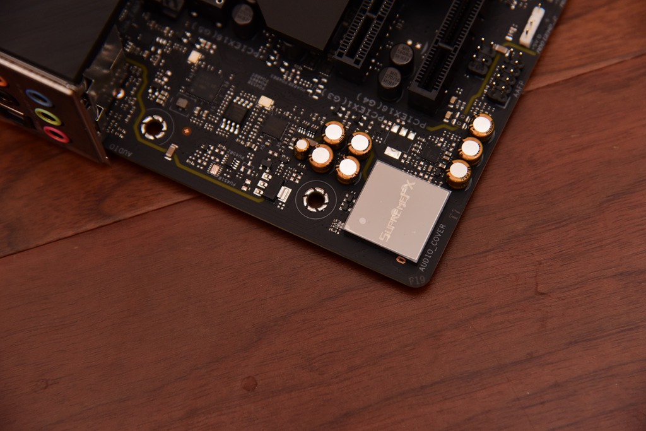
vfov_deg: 11.4
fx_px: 2153
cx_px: 323
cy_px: 216
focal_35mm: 120
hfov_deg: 17.1
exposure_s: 1/60
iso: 1600
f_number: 5.6
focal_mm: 120
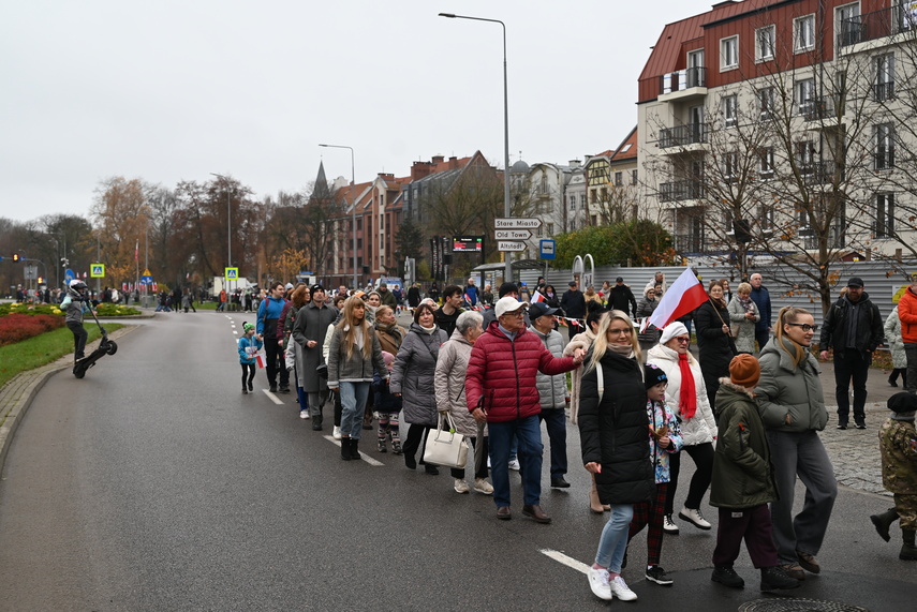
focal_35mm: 44
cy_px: 306
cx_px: 458
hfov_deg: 44.5
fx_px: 1121
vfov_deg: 30.5
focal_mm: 44
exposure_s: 1/250
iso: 400
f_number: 4
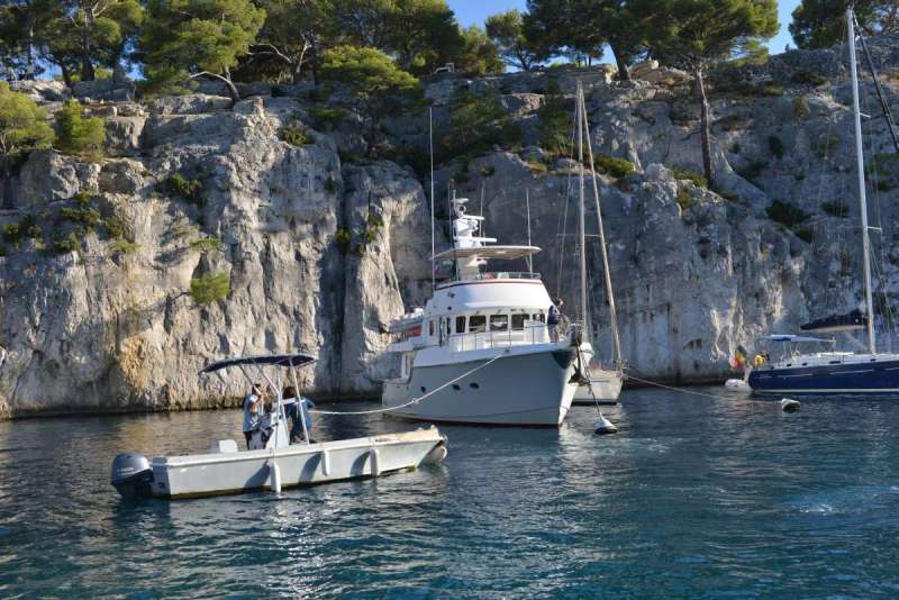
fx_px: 1099
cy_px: 300
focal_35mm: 44
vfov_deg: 30.5
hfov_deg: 44.5
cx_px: 450
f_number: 5.6
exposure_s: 1/125
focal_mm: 44
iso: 125
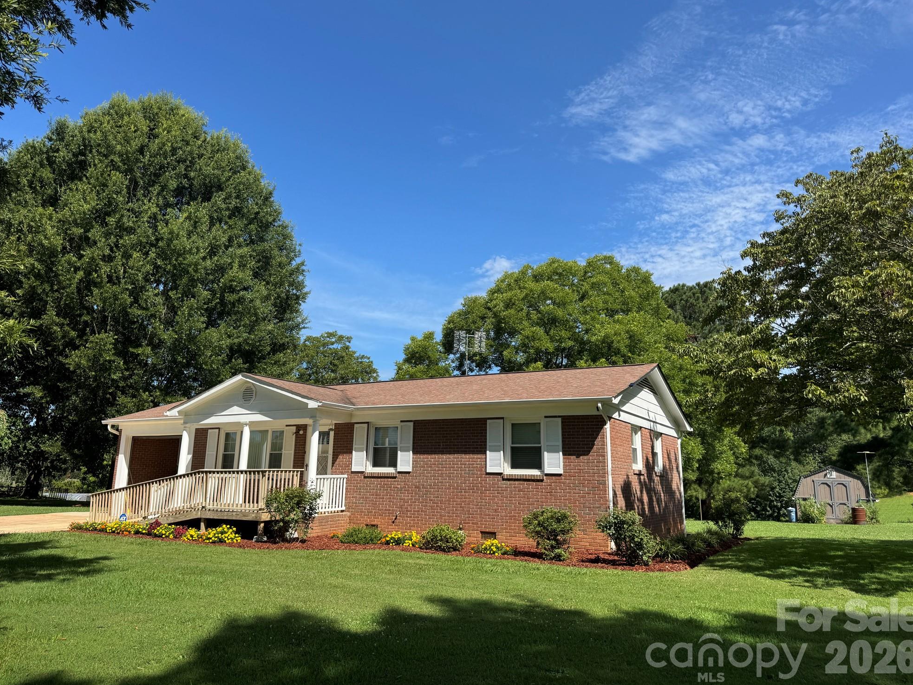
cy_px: 333
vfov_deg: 54.9
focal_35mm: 25
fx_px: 659
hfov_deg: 69.4
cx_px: 450
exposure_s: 1/3413
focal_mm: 6.76
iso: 80
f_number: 1.78
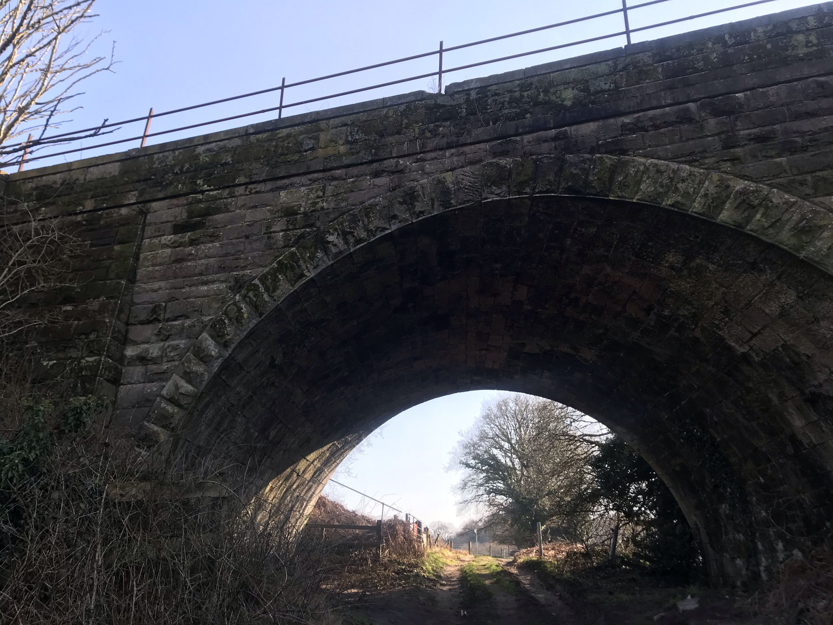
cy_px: 312
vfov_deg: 49.7
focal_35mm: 28
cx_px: 416
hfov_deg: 63.4
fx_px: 674
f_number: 1.8
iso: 20
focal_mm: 3.99
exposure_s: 1/488
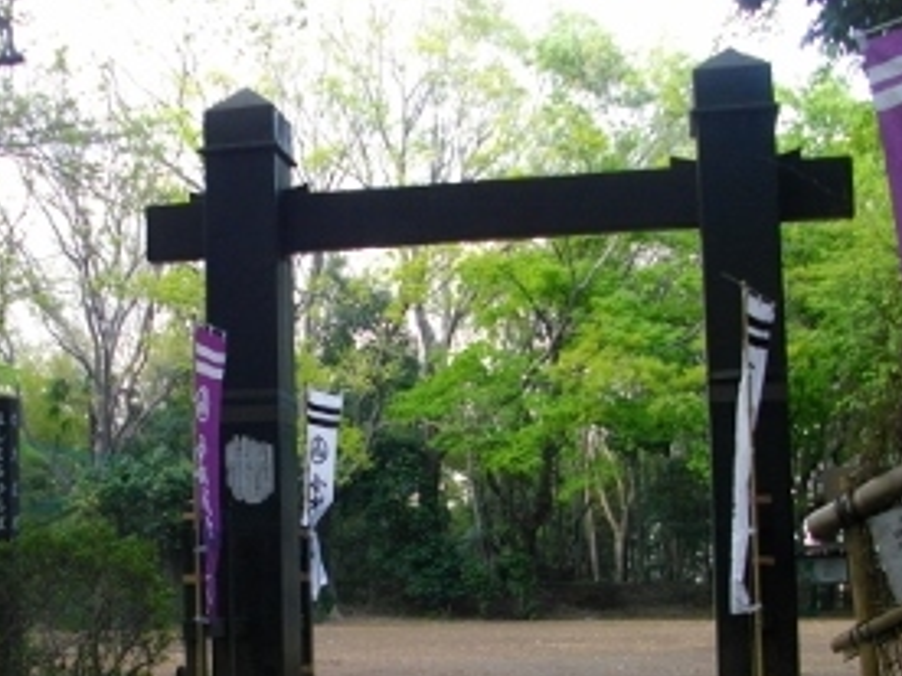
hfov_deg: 33.2
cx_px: 376
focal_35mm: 58
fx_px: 1511
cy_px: 452
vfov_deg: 25.1
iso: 152
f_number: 2.9
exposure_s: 1/100
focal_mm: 5.7
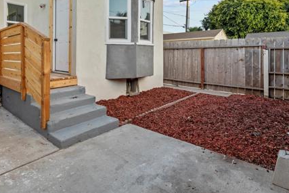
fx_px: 175
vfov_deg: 55.8
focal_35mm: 22
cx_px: 120
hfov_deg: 78.5
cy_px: 55
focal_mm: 14.5
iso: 100
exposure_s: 1/40
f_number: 8
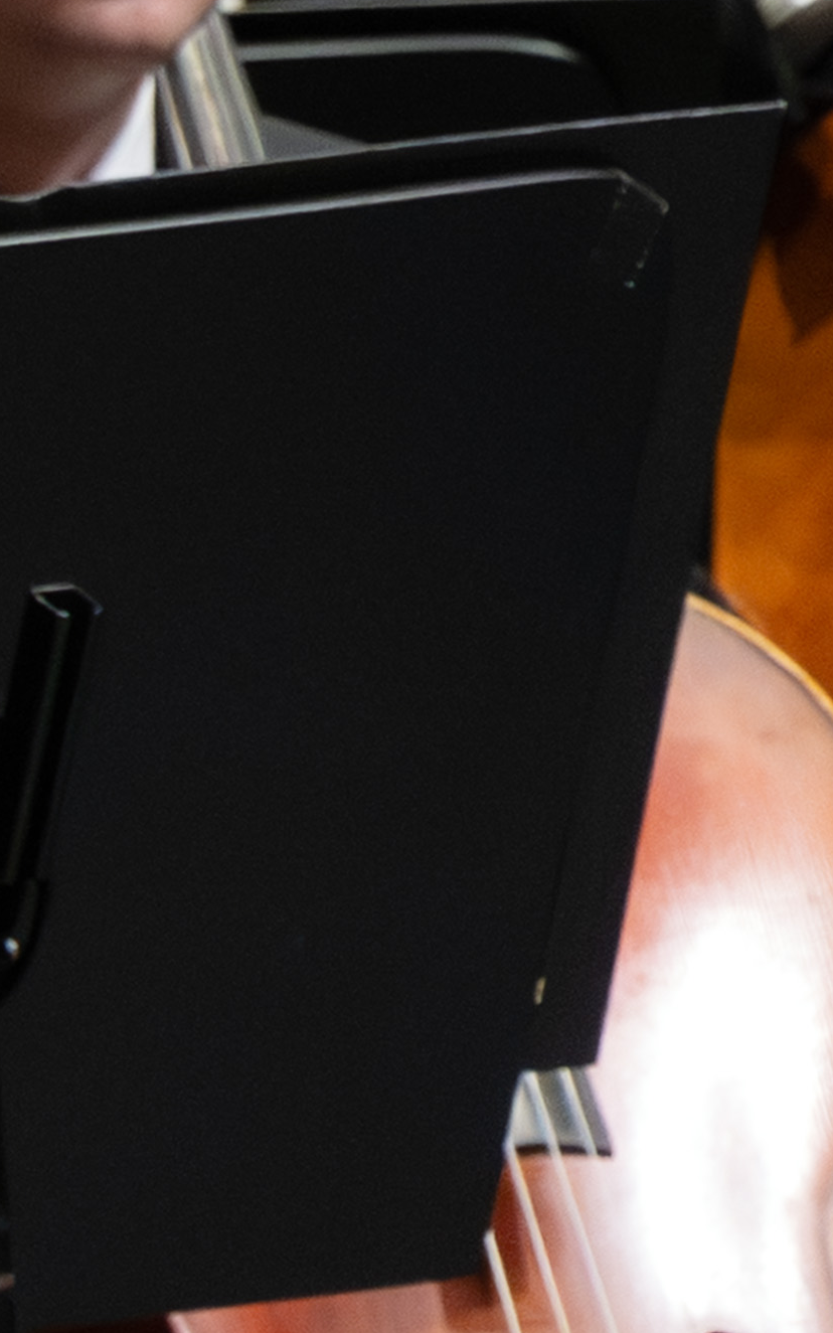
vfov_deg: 1.8
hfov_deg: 1.1
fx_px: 42684
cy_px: 516
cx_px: 1837
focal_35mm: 1175
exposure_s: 1/200
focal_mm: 185
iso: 6400
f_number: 5.6
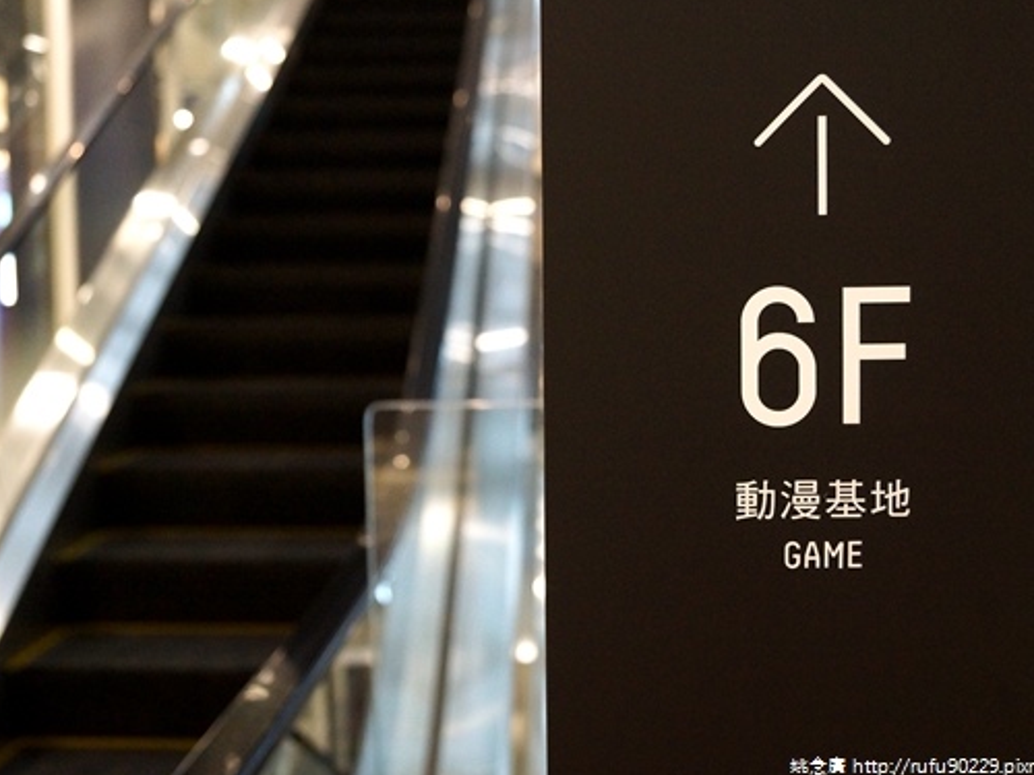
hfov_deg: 42.1
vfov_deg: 32.2
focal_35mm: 45
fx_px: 1344
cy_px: 366
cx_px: 529
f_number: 4
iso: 1600
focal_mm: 26
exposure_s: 1/80
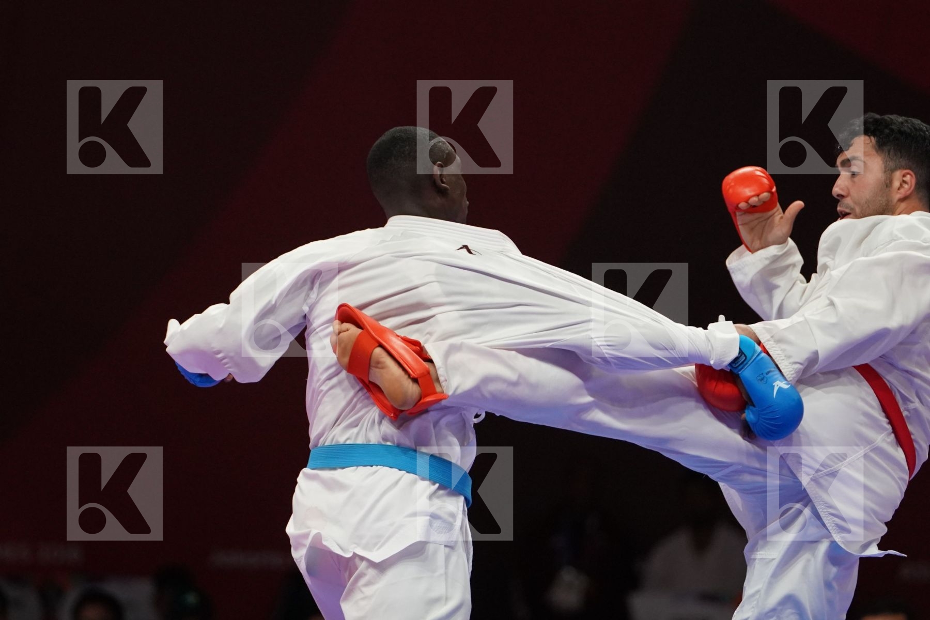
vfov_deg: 4.0
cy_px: 310
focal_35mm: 346
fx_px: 8938
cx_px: 465
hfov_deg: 6.0
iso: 3200
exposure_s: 1/1000
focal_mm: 231
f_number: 4
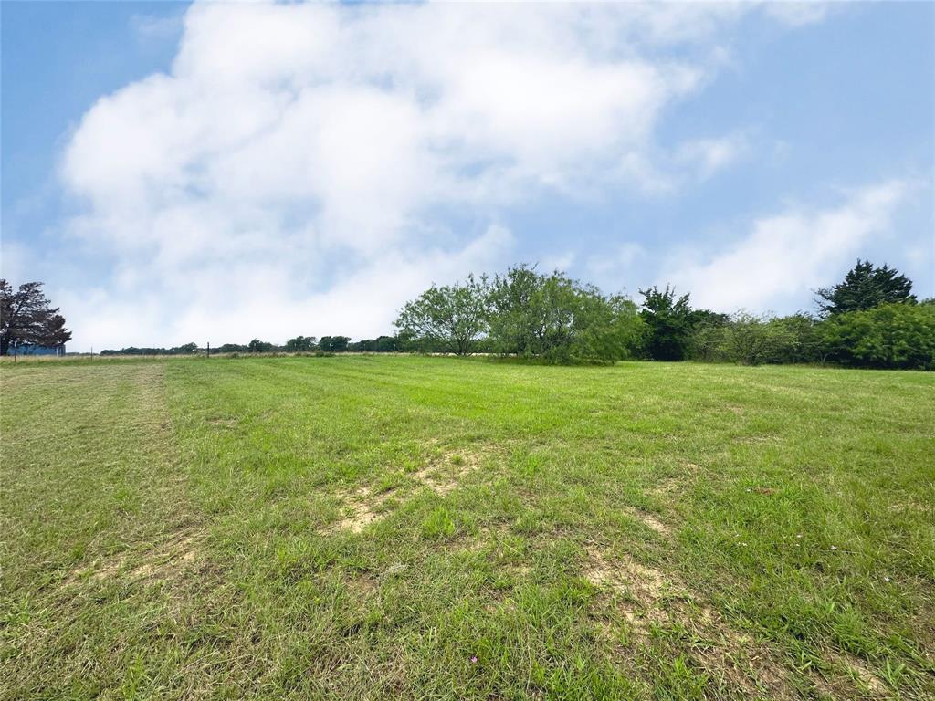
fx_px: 378
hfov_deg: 102.1
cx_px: 468
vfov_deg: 85.7
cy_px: 350
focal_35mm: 14
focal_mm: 2.22
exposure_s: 1/3509
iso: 50
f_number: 2.2
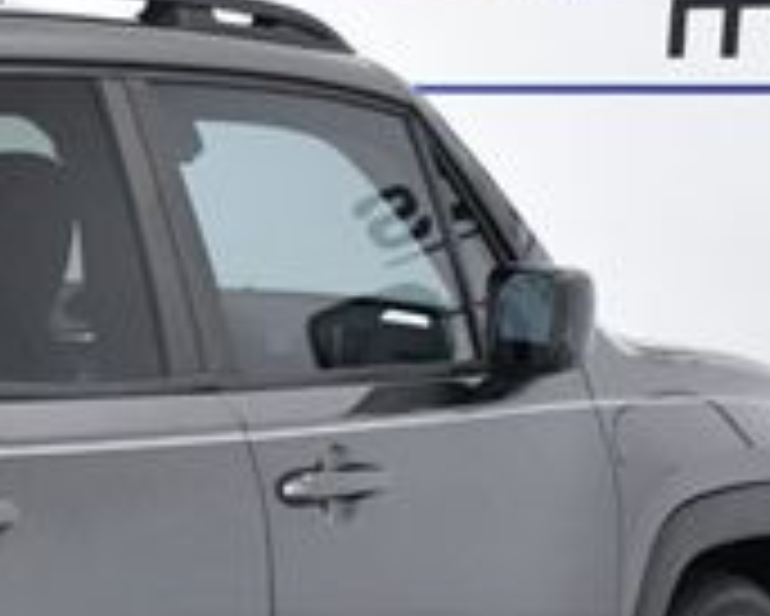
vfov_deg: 11.1
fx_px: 3124
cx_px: -311
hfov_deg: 13.4
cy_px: 674
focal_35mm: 137
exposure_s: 1/250
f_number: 8
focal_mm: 26
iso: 2500
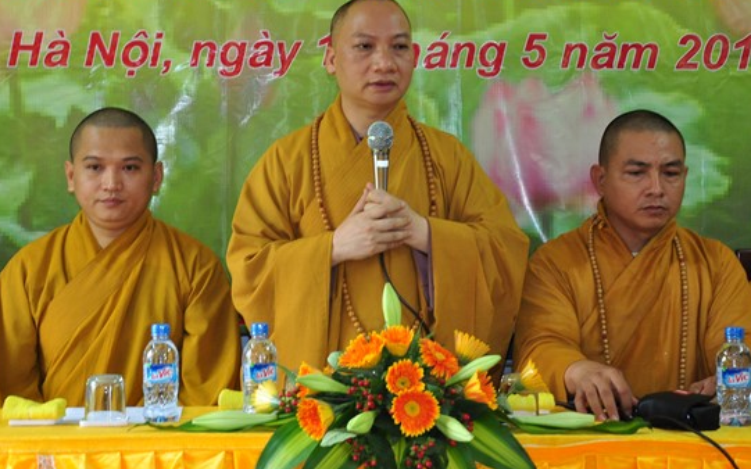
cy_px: 194
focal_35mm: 88
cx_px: 350
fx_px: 1801
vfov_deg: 14.8
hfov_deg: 23.6
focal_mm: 48
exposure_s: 1/40
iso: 1000
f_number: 4.8
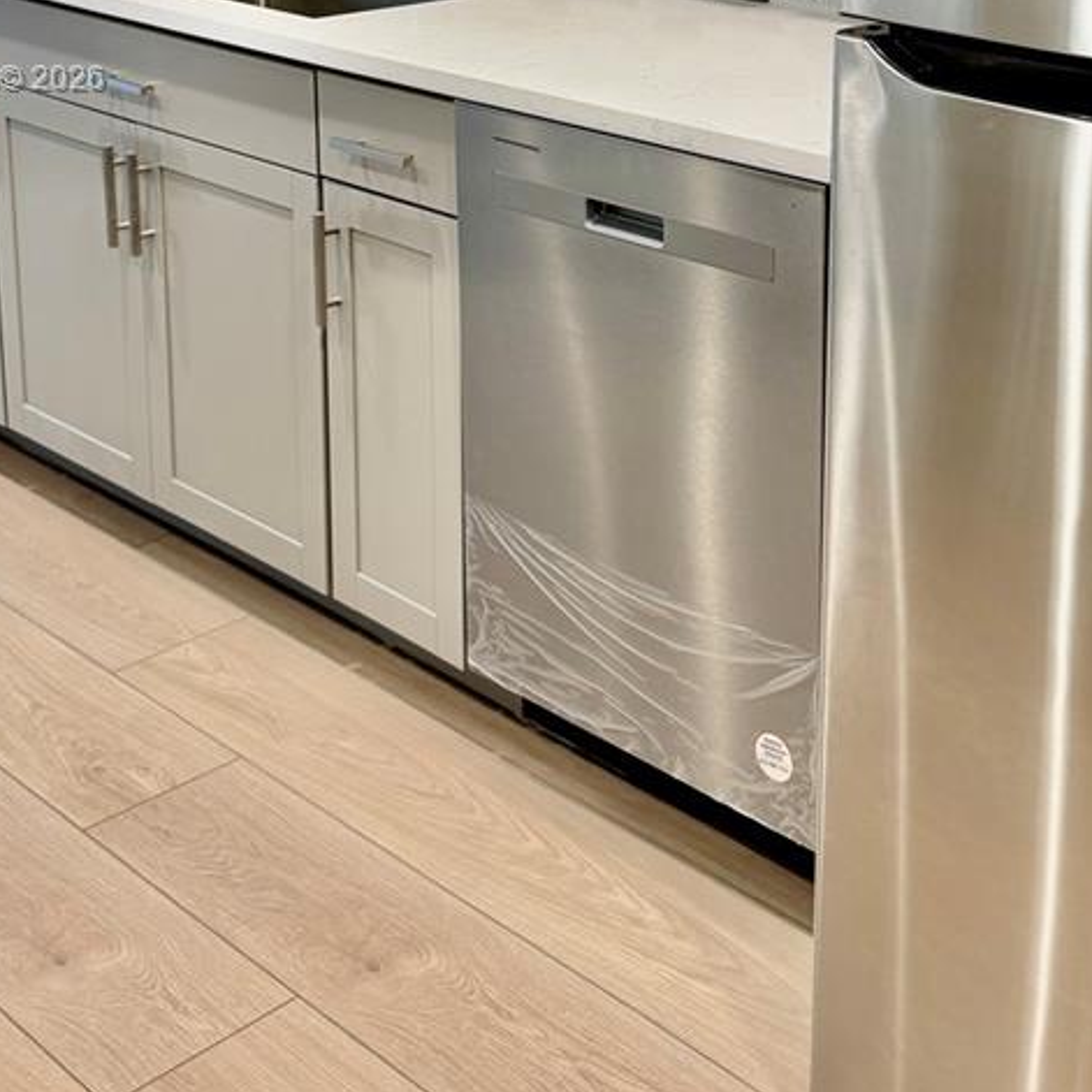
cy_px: 81
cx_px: 719
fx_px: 1927
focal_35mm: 54
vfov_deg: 30.1
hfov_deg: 31.4
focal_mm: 6.76
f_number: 1.78
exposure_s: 1/60
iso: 125
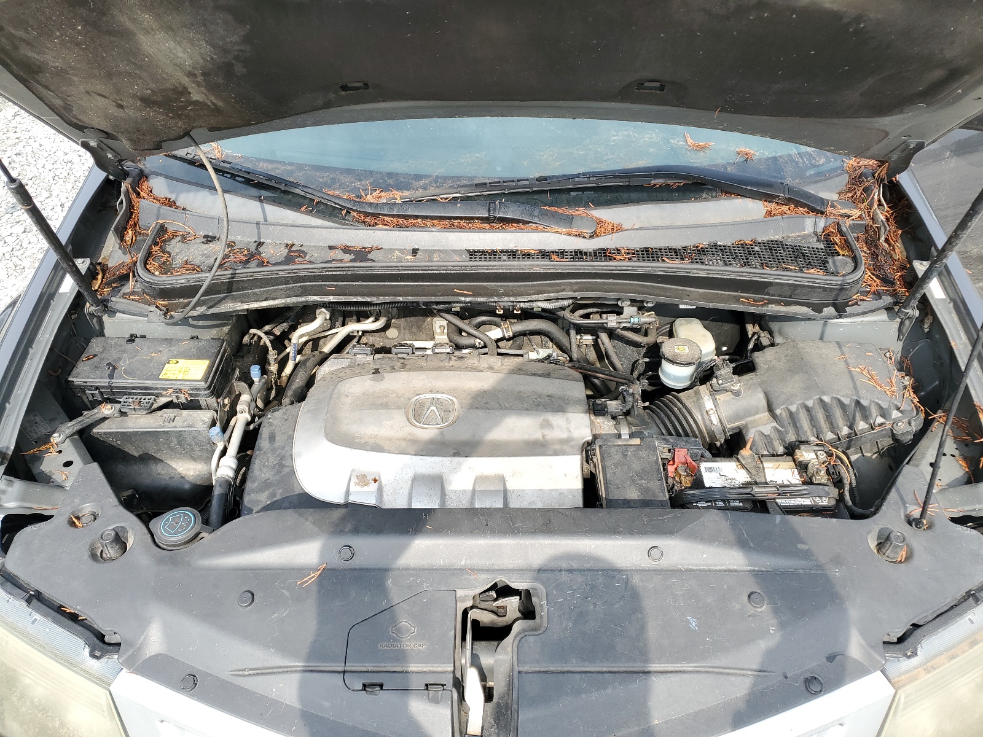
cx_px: 492
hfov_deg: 67.3
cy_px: 368
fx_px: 738
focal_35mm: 26
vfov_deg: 53.1
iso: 50
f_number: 1.5
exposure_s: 1/909
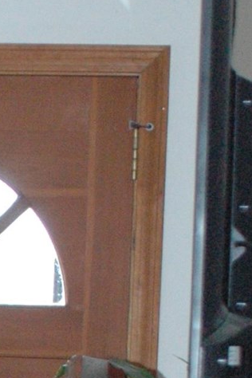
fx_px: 2142
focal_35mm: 204
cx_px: -256
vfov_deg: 9.8
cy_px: 553
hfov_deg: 6.5
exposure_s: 1/200
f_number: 5
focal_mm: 28
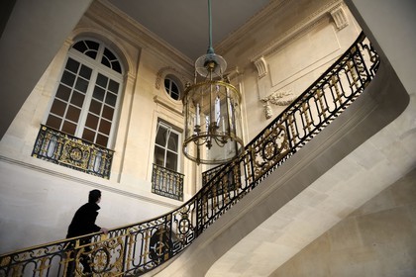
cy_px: 138
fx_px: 277
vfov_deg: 53.1
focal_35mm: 24
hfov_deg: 73.7
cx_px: 208
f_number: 2.8
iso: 800
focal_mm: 24
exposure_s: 1/40
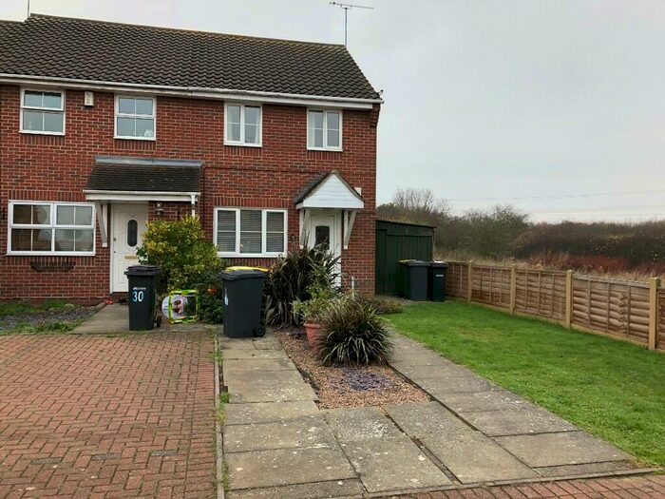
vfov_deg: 49.7
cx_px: 332
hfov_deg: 63.4
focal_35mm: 28
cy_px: 250
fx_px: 538
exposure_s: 1/182
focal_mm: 3.99
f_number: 1.8
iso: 20
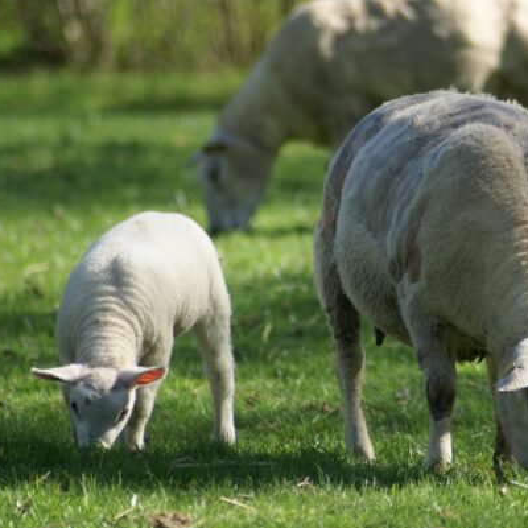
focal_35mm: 575
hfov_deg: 3.0
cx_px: 381
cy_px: 264
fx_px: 9923
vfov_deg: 3.0
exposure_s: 1/500
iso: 200
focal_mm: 300
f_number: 5.6
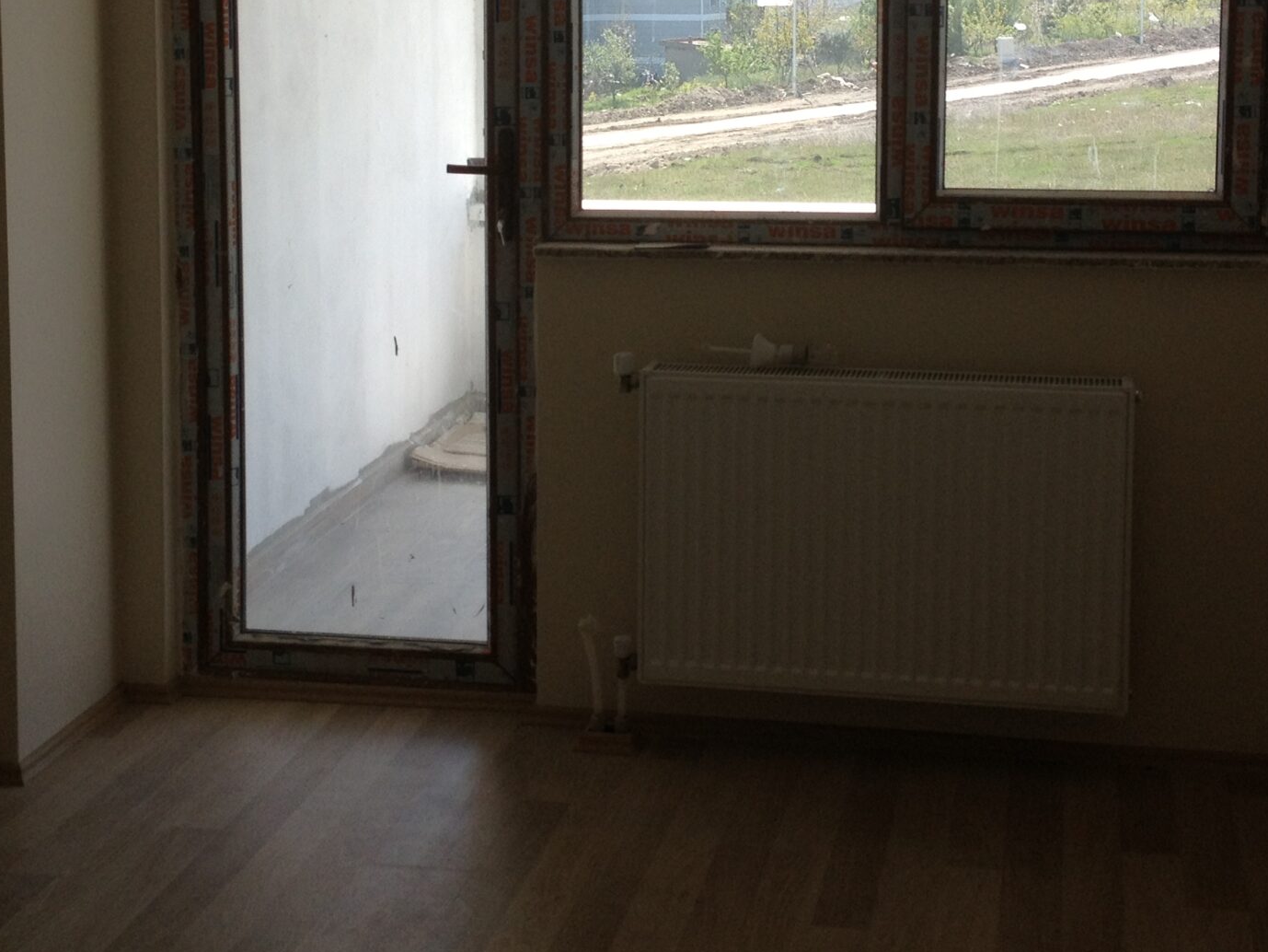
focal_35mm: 65
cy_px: 191
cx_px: 640
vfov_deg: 22.3
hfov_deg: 29.8
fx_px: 2381
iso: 50
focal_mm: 4.28
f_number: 2.4
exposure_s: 1/484
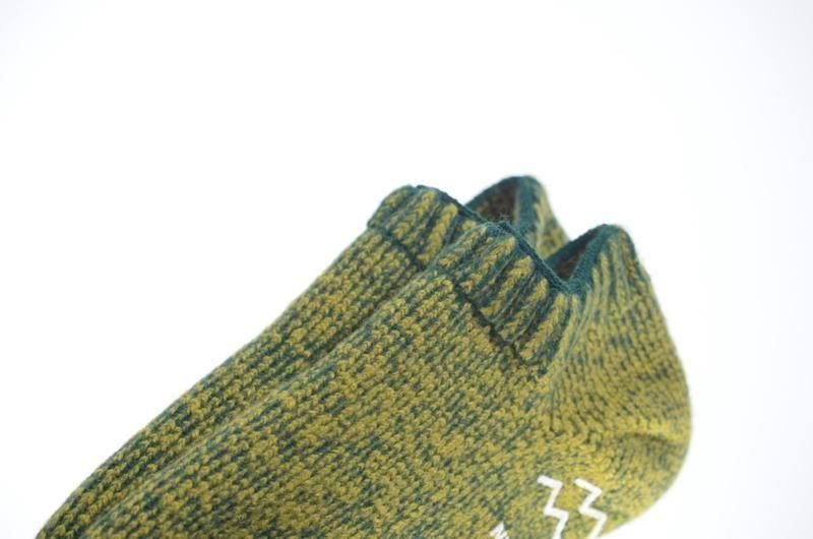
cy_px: 270
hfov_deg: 33.5
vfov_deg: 22.5
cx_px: 406
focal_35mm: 60
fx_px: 1352
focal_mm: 40
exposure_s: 1/100
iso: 800
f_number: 5
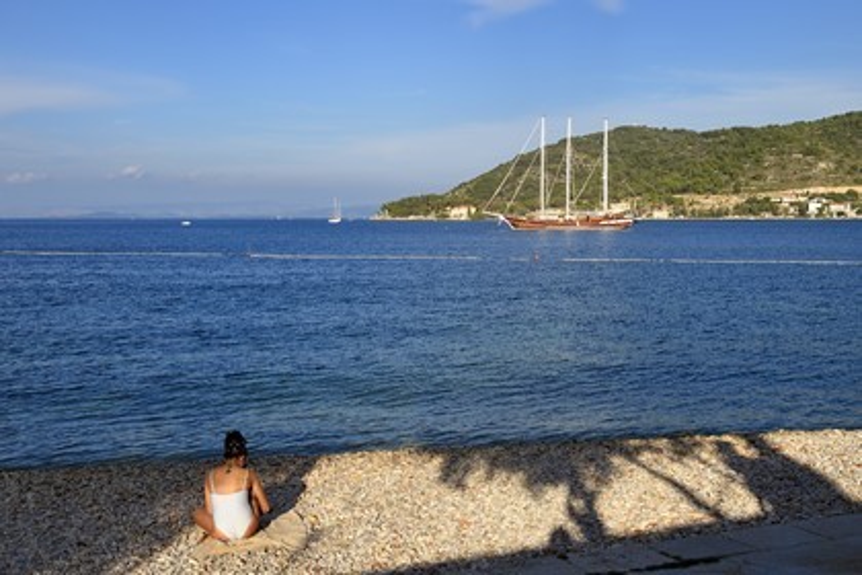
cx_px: 431
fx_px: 1077
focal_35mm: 45
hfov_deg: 43.6
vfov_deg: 29.9
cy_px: 288
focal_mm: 45
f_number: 8
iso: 200
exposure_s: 1/800
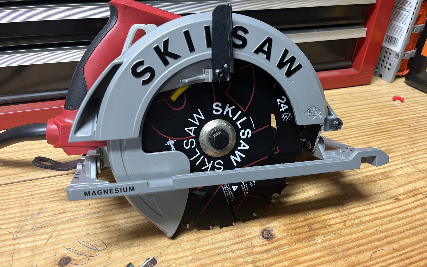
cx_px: 212
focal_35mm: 28
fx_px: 326
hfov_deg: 66.5
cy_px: 129
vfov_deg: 44.5
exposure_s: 1/120
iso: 80
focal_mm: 5.1
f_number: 1.6
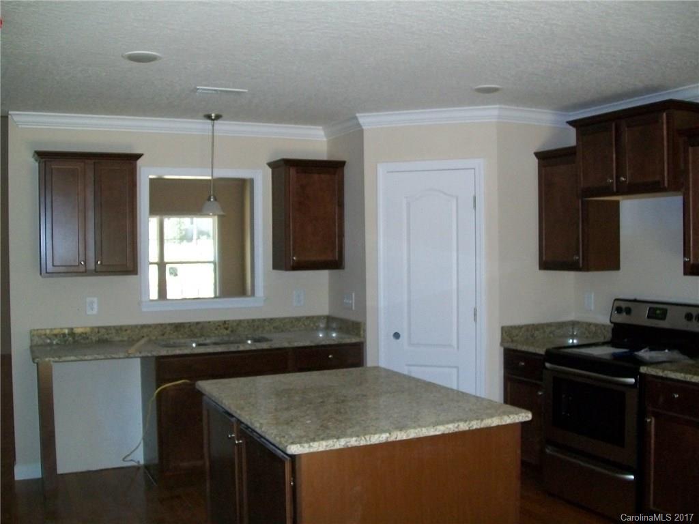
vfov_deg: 39.7
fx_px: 727
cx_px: 350
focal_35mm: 36
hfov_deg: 51.4
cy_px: 262
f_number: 2.7
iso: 160
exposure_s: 1/60
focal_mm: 6
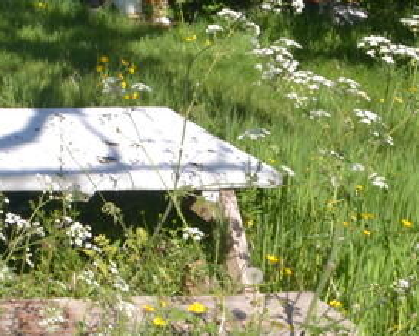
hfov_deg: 27.2
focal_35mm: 53
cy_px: -78
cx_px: -174
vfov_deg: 25.4
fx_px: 658
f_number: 11
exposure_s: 1/160
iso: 400
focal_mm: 10
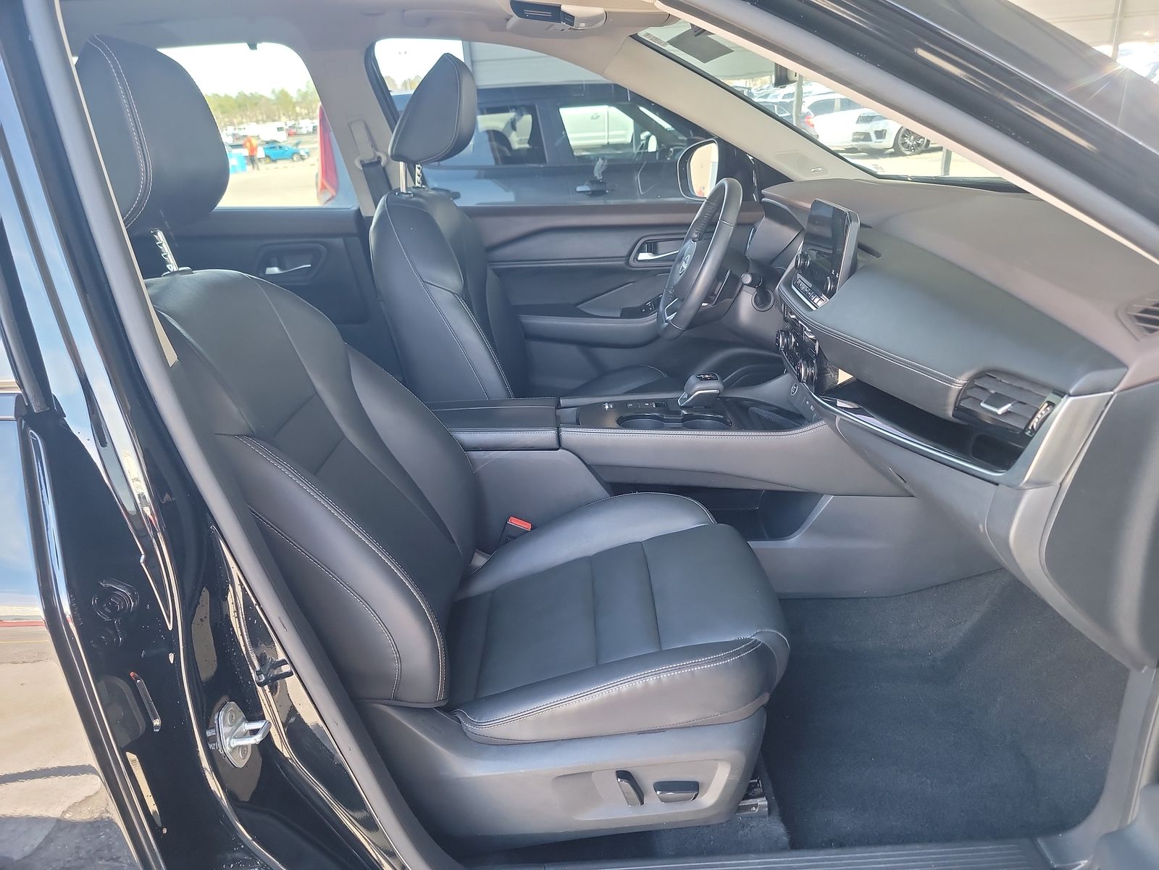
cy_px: 435
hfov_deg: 71.6
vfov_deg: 56.8
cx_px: 580
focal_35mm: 24
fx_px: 804
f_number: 1.8
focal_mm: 6.7
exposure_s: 1/59
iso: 371
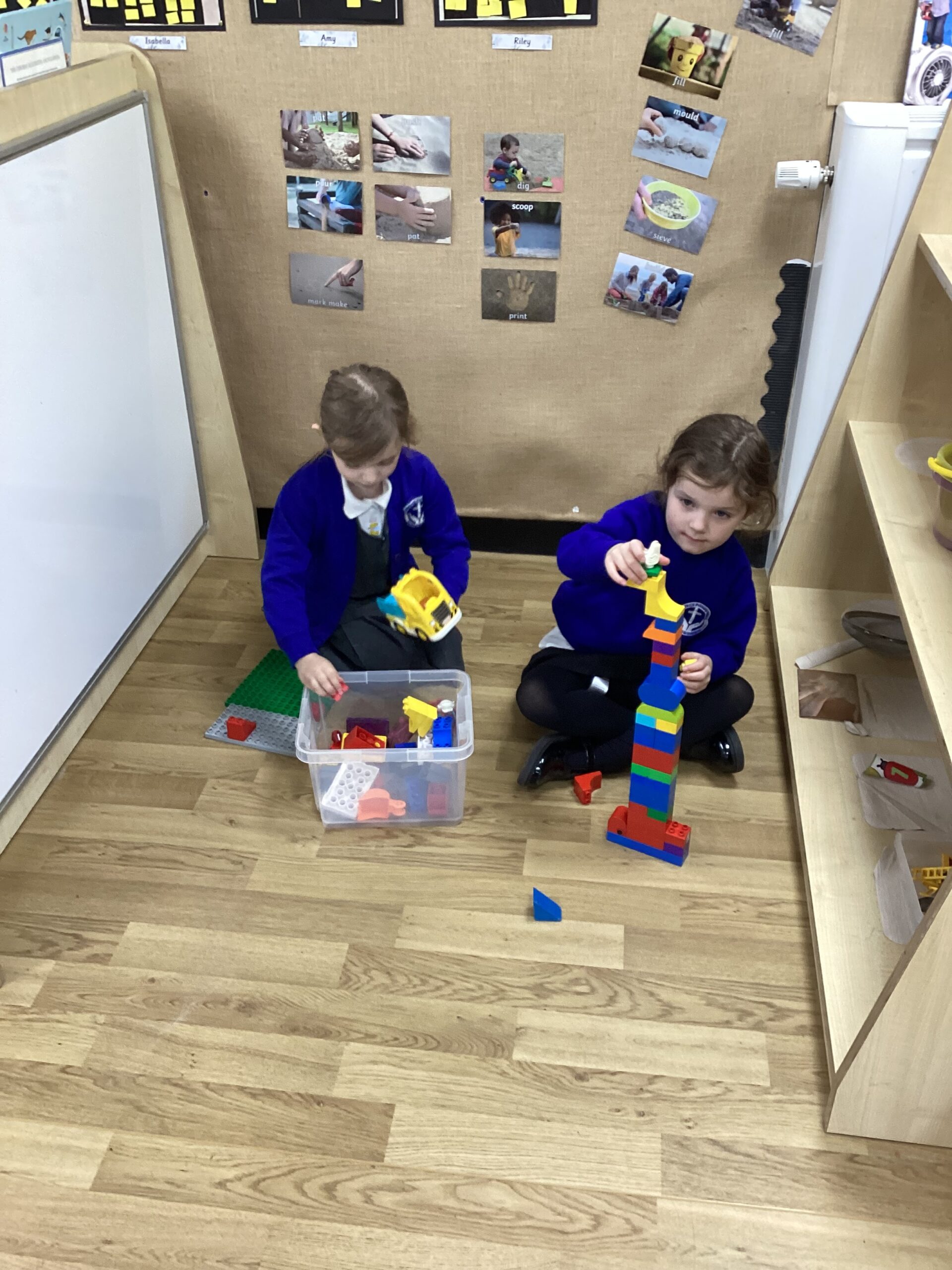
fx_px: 1137
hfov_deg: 45.4
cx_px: 476
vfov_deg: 58.4
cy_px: 635
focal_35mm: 31
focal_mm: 3.3
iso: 160
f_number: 2.4
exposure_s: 1/50
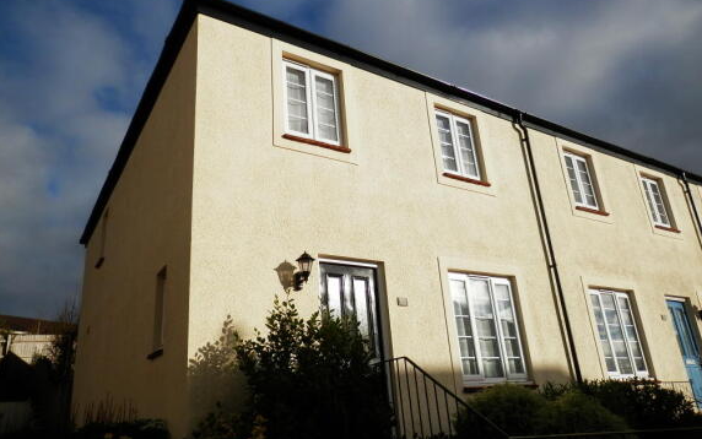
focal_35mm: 27
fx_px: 517
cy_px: 230
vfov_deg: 46.0
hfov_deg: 68.4
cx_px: 354
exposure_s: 1/320
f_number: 8.7
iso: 80
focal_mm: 4.5
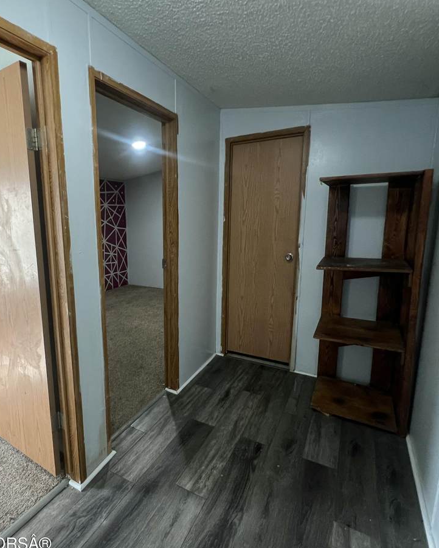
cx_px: 167
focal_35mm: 18
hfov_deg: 72.7
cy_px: 279
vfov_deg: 86.3
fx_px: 292
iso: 400
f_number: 1.8
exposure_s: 1/60
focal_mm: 1.57
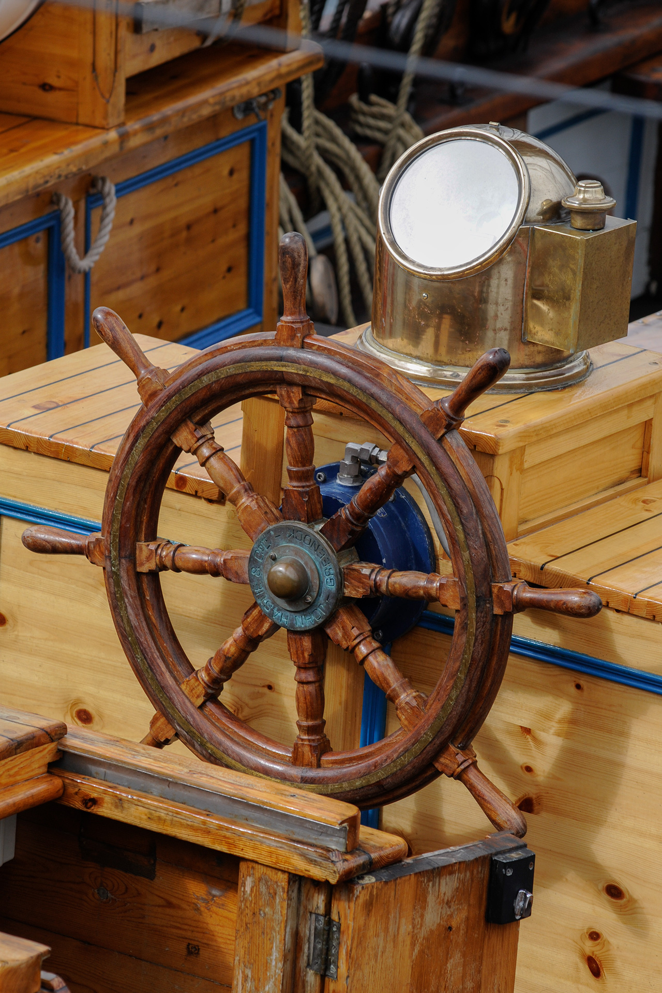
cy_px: 496
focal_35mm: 232
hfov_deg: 5.9
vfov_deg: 8.9
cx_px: 331
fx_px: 6413
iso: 200
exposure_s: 1/250
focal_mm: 155
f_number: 8
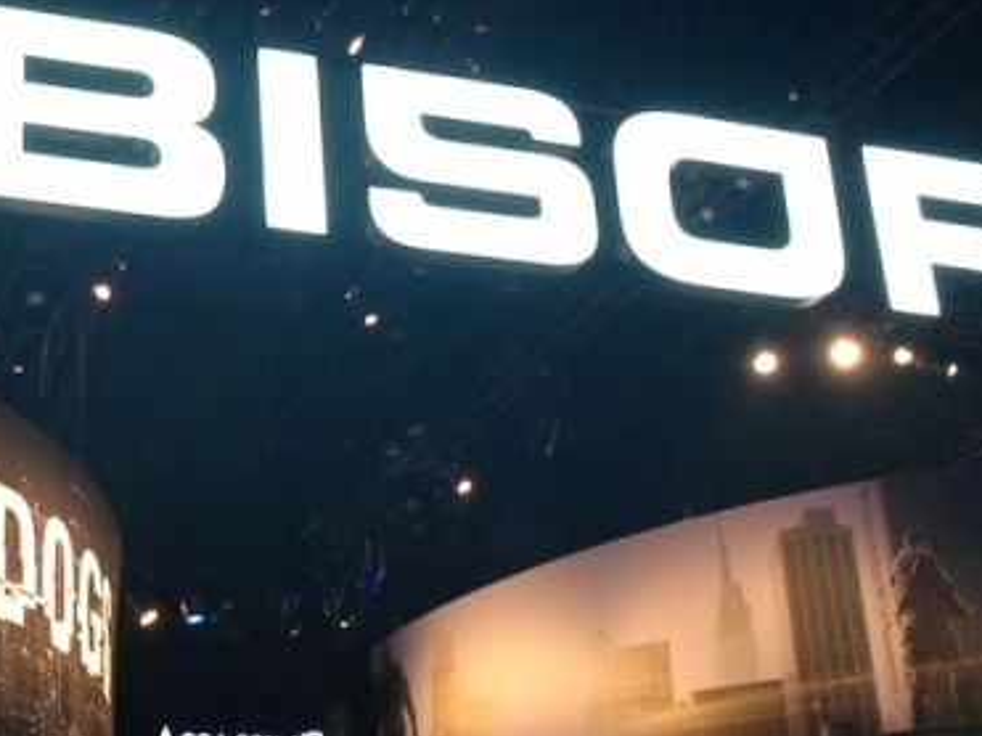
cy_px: 364
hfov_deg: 27.2
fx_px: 2014
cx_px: 322
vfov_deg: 20.7
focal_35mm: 71
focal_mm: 4.13
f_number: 2.4
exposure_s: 1/20
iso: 200
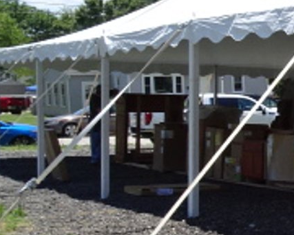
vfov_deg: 18.5
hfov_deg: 18.9
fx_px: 723
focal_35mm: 83
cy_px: 114
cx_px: 495
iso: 80
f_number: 4.5
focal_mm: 4.1
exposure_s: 1/400
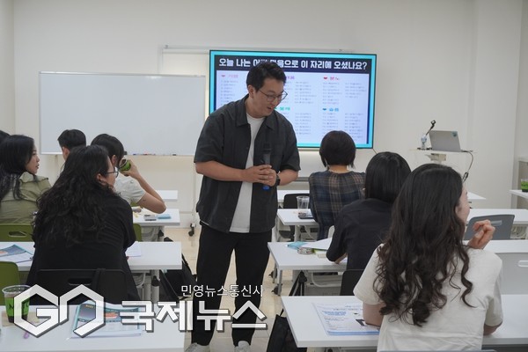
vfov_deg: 28.1
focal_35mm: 48
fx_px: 704
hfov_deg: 41.1
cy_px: 176
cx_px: 264
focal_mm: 32
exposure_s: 1/160
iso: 800
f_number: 5
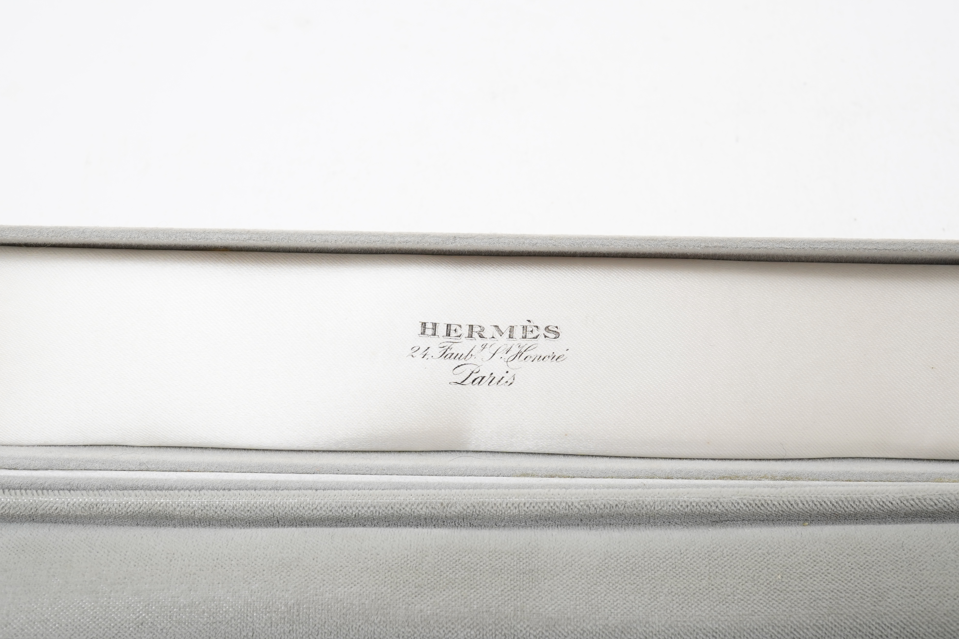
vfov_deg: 29.9
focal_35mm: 45
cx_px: 480
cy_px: 320
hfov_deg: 43.6
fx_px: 1199
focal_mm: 30
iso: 640
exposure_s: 1/125
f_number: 18
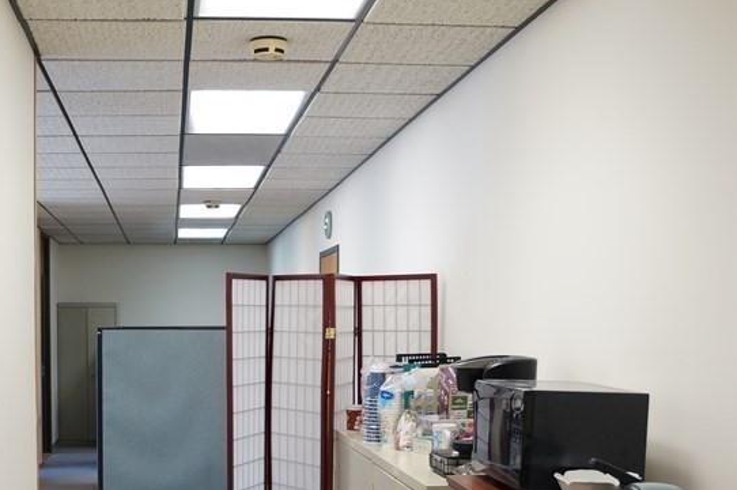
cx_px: 233
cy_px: 437
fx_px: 1043
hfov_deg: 38.4
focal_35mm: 51
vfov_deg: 25.6
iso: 500
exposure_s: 1/60
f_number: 4
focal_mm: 18
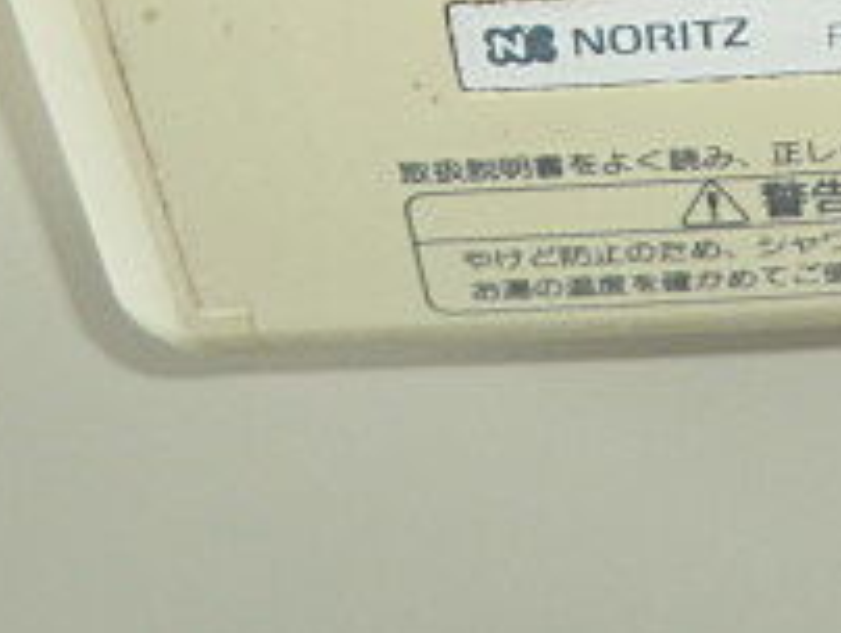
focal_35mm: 76
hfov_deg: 25.0
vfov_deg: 18.3
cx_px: 737
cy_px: -142
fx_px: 1849
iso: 100
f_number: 3.2
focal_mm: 4.3
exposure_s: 1/60
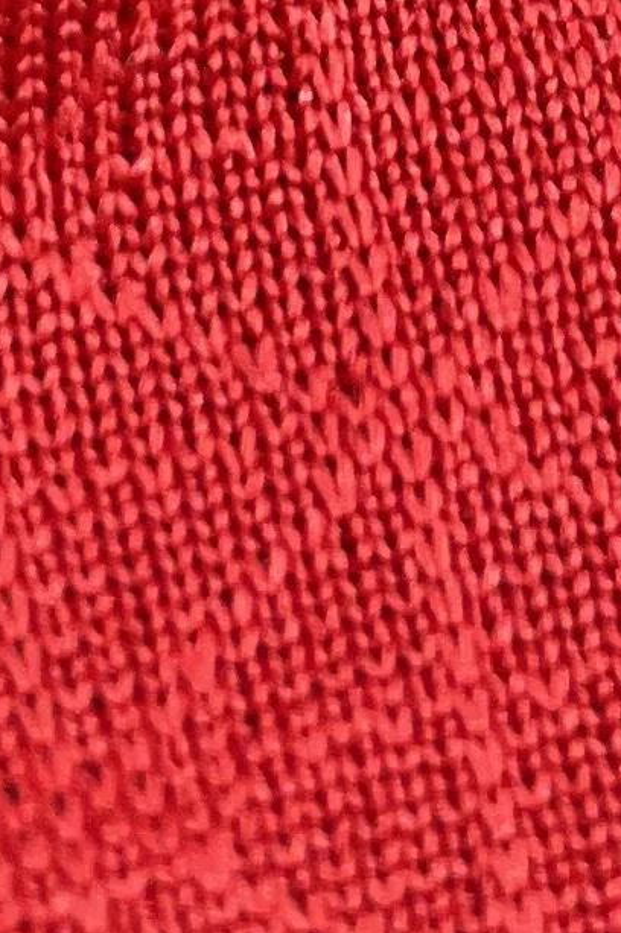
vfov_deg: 10.4
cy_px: -1084
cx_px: 536
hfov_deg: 7.7
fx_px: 4611
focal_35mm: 178
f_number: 1.6
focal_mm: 4.2
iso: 64
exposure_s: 1/121
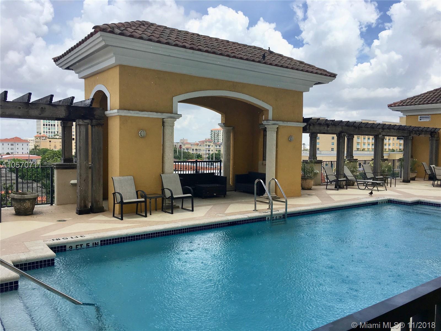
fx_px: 369
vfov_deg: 48.2
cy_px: 166
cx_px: 220
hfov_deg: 61.7
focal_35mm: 29
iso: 25
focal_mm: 4.15
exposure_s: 1/1508
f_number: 2.2
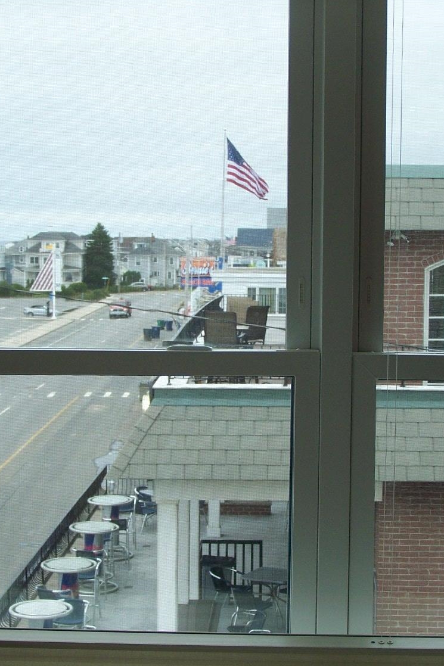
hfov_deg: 19.2
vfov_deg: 28.5
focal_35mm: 71
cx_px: 231
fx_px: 1314
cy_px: 333
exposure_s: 1/250
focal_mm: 8.5
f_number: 3
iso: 80
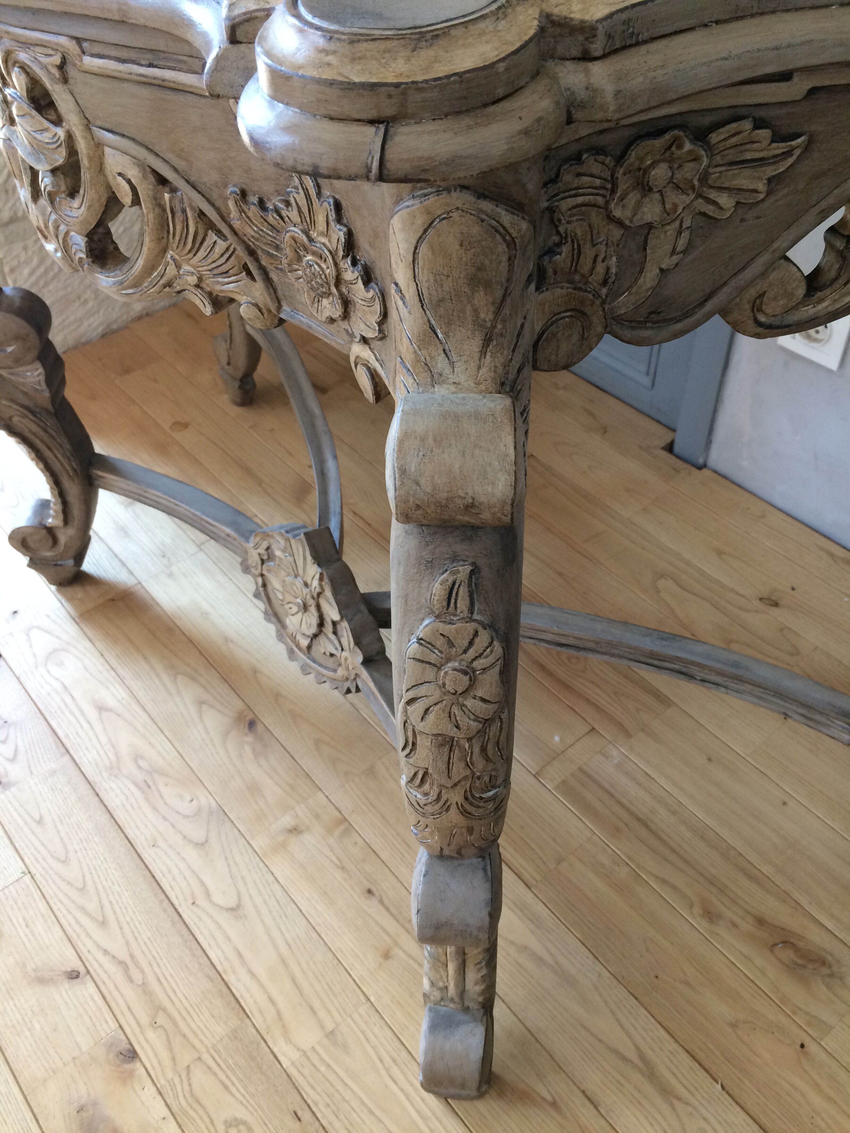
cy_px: 566
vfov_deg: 61.7
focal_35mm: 29
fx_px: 949
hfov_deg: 48.2
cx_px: 425
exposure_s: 1/33
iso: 100
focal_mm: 4.15
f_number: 2.2
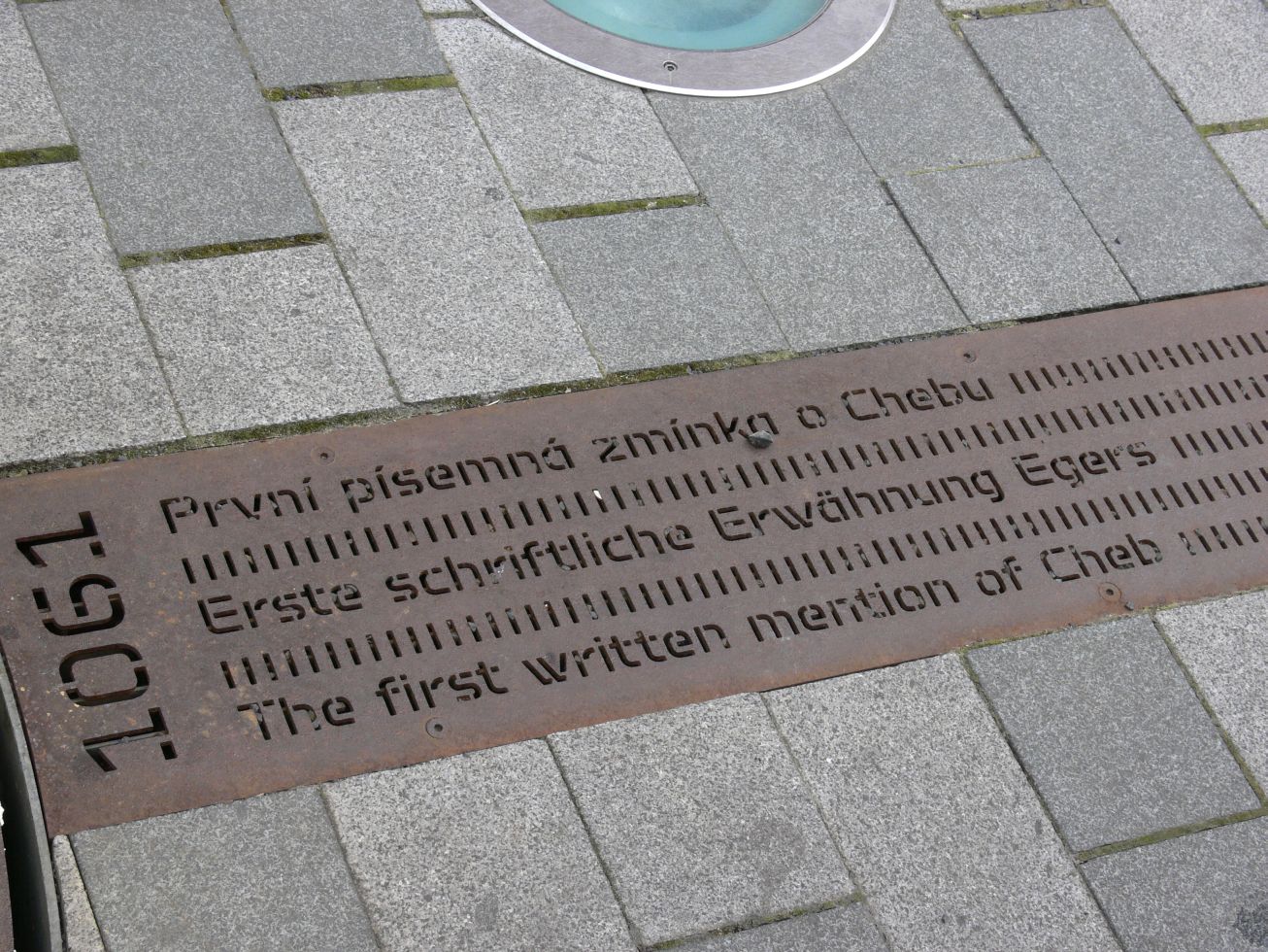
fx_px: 2748
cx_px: 634
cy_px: 476
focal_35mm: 75
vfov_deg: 19.6
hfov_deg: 26.0
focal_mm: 15.8
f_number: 5
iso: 100
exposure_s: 1/125
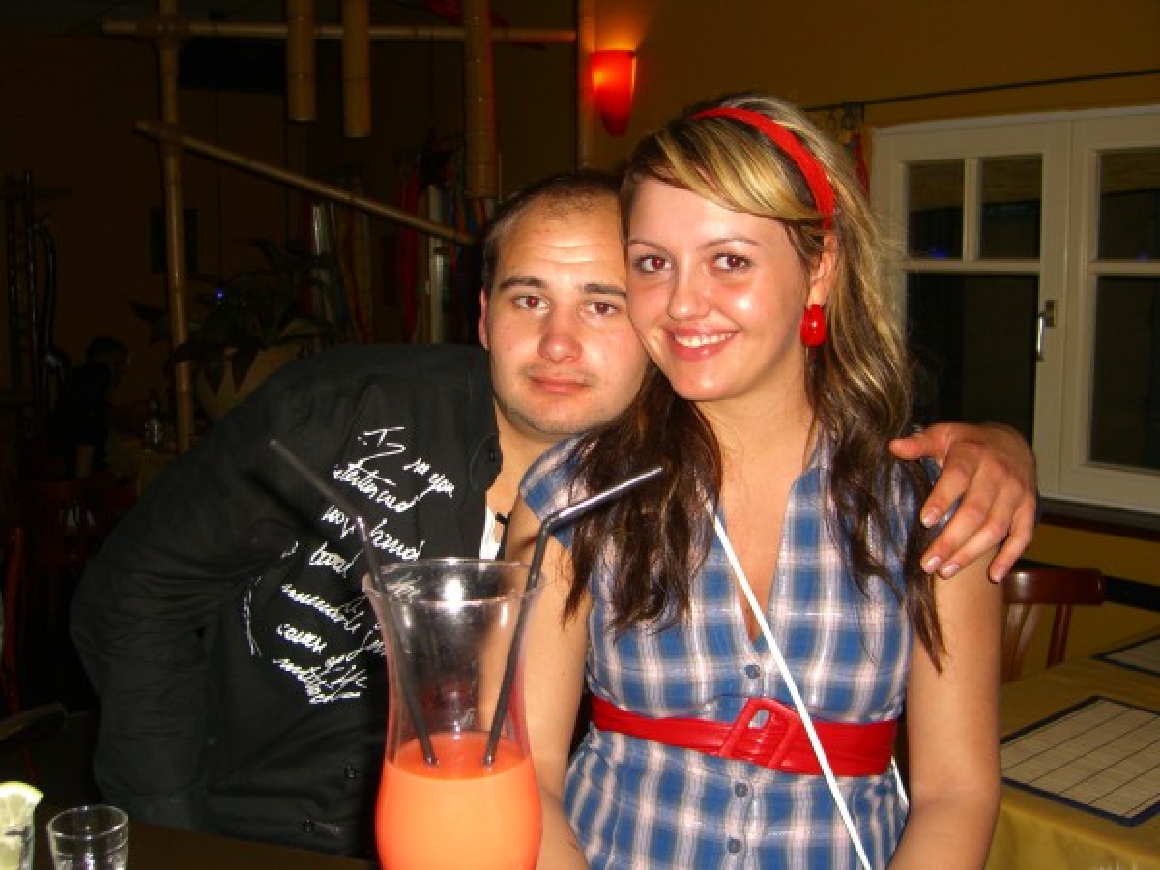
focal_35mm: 38
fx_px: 1273
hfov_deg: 49.0
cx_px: 580
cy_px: 435
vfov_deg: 37.7
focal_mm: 7.9
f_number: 2.8
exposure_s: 1/60
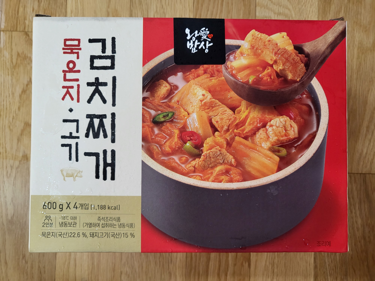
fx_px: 282
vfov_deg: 53.1
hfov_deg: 67.3
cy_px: 140
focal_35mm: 26
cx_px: 188
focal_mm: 4.25
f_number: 1.8
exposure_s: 1/120
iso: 250
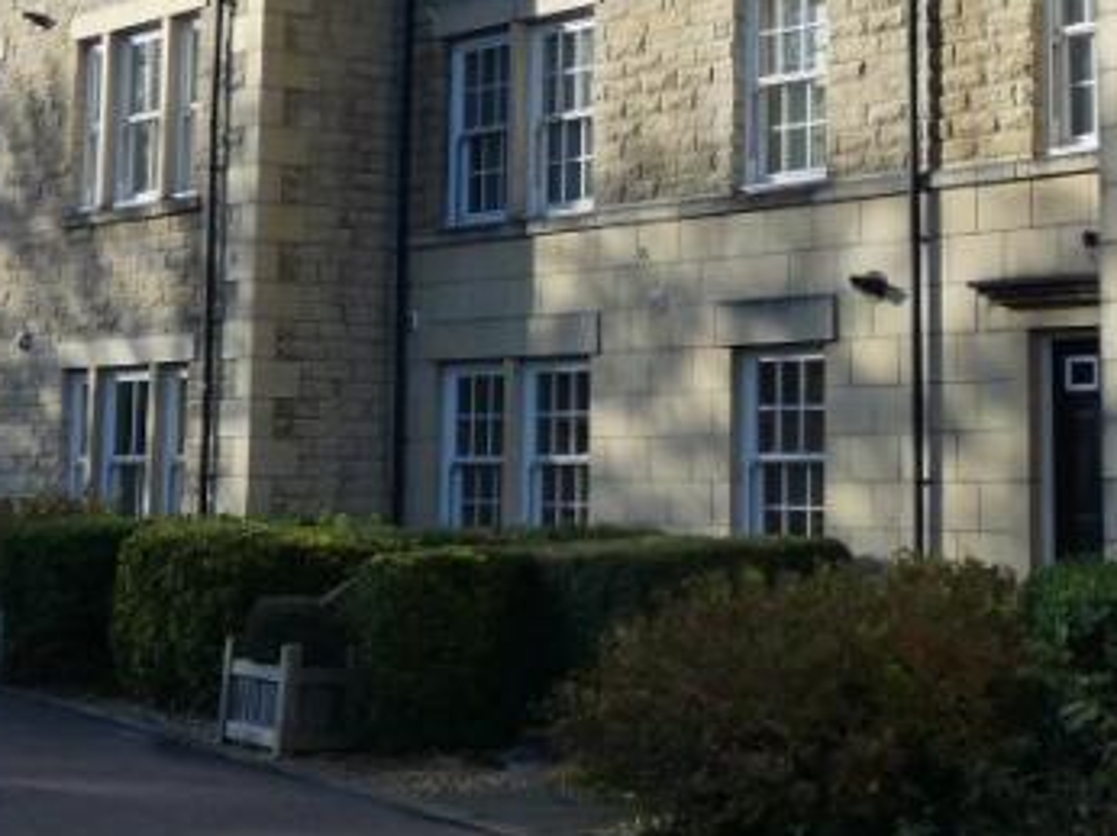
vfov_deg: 18.8
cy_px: 100
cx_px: 733
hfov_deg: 25.2
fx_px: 2483
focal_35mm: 77
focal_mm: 4.6
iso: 80
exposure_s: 1/800
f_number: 3.1
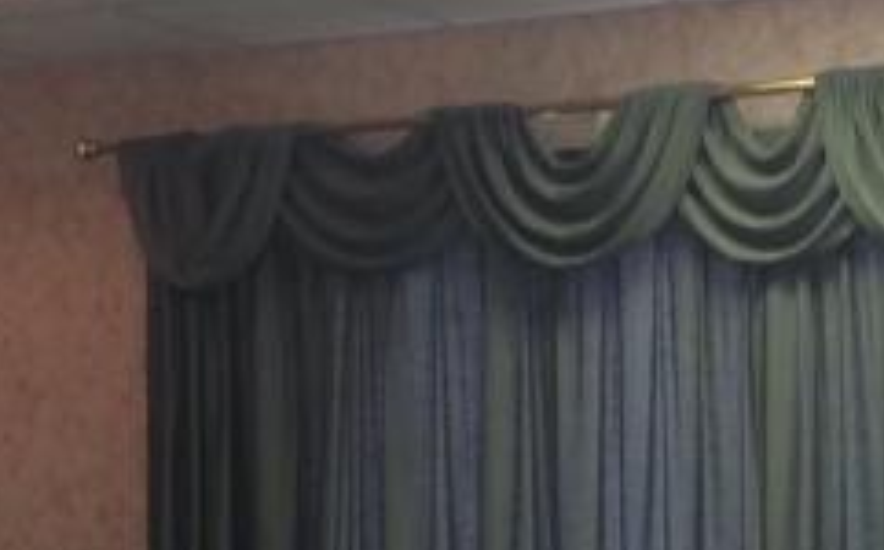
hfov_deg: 14.5
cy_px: 686
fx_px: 3465
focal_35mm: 144
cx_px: 620
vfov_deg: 9.0
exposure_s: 1/24
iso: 40
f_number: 2.4
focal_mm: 3.3
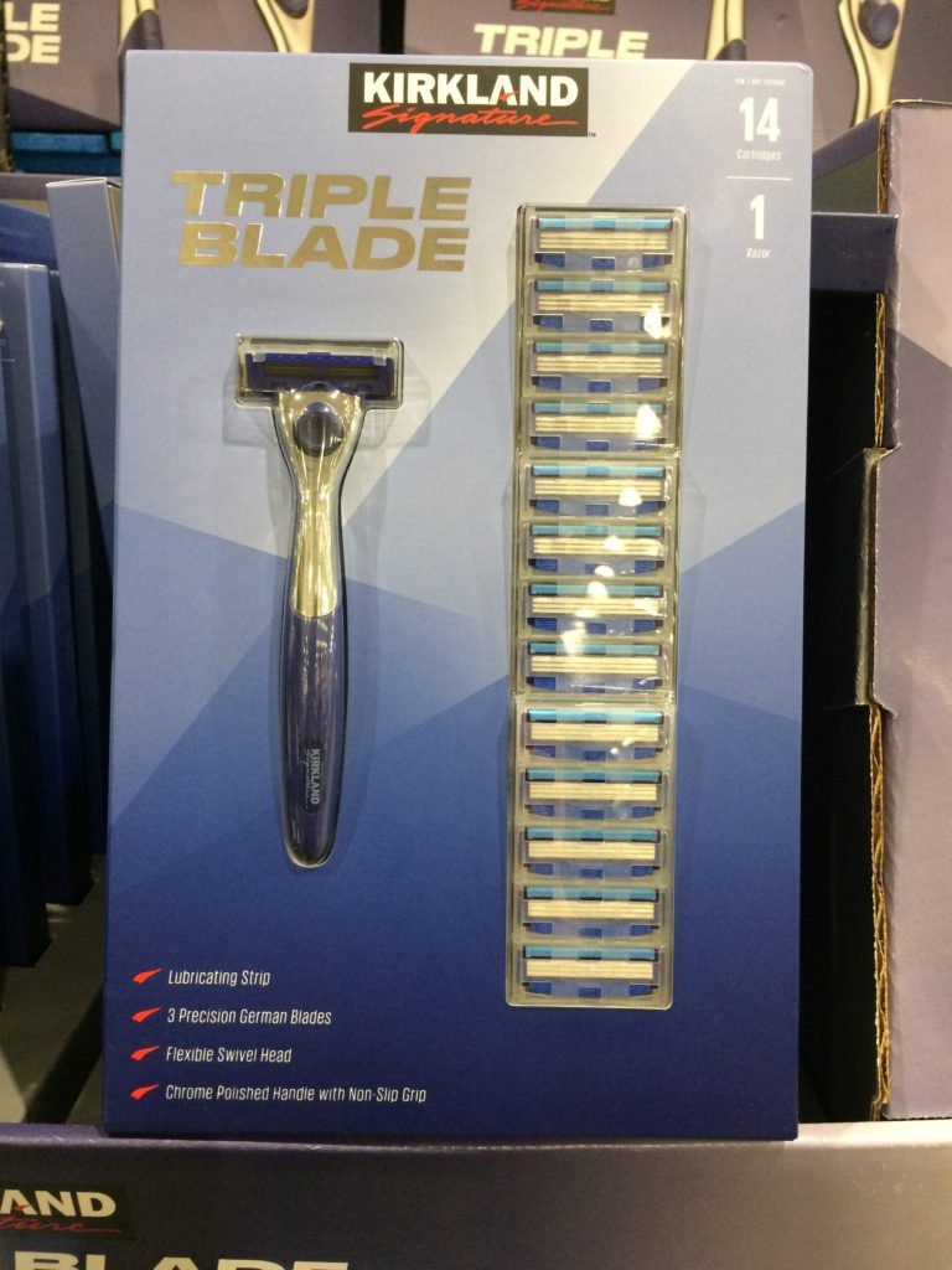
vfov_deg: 61.7
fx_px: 1063
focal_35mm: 29
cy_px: 635
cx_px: 476
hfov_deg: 48.2
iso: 200
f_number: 2.2
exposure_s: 1/30
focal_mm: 4.15
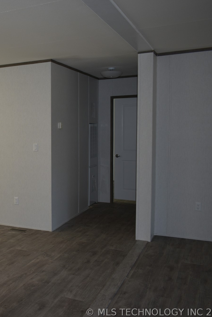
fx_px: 362
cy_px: 159
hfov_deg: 29.9
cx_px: -10
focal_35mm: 41
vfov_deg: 47.4
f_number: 3.5
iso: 100
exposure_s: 1/60
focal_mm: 18
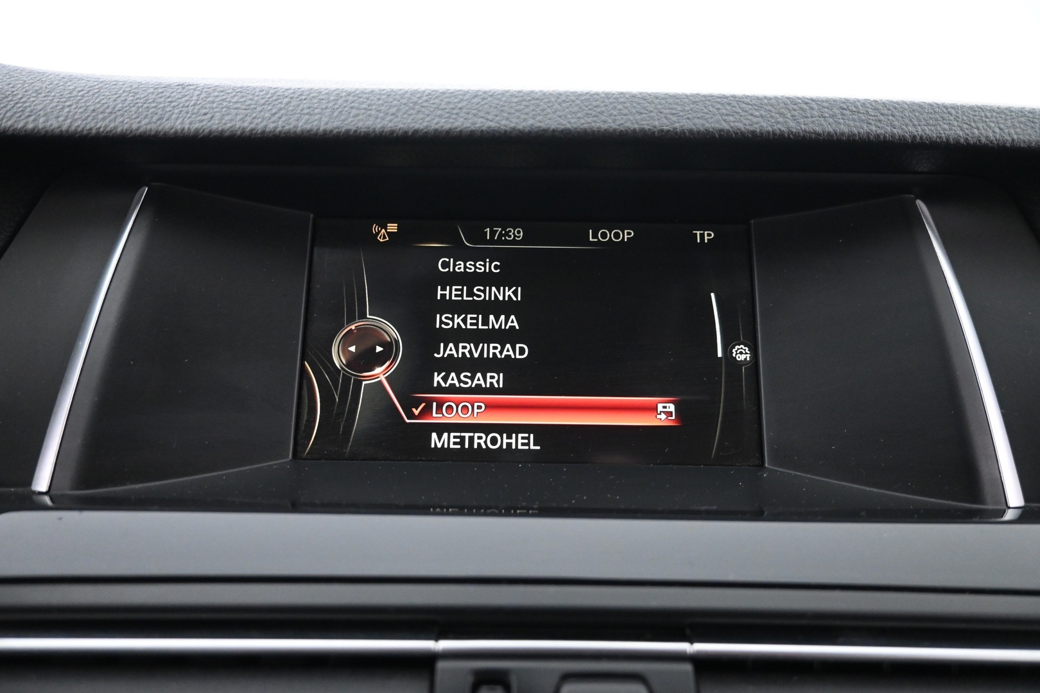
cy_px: 346
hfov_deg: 73.7
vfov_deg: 53.1
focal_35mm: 24
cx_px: 520
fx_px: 693
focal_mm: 16
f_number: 3.5
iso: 2800
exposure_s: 1/25
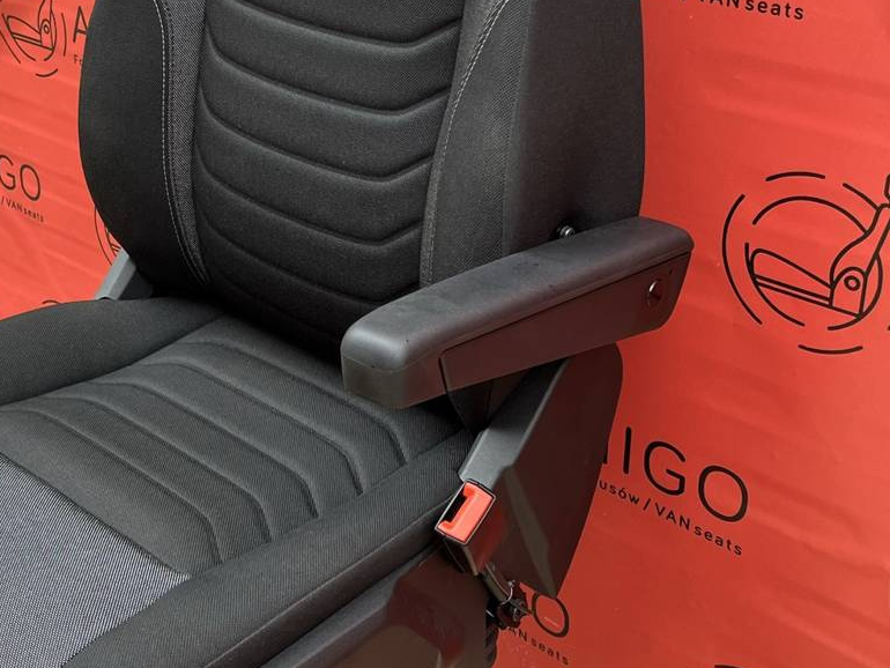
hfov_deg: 35.0
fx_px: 1389
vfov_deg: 26.7
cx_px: 252
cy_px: 173
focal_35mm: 54
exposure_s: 1/121
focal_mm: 5.1
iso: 64
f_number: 1.6
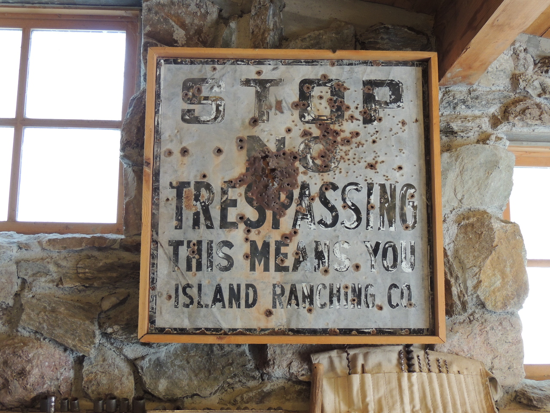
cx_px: 275
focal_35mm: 43
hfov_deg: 43.9
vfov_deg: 33.6
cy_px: 206
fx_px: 683
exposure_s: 1/30
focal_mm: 7.6
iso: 400
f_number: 3.4
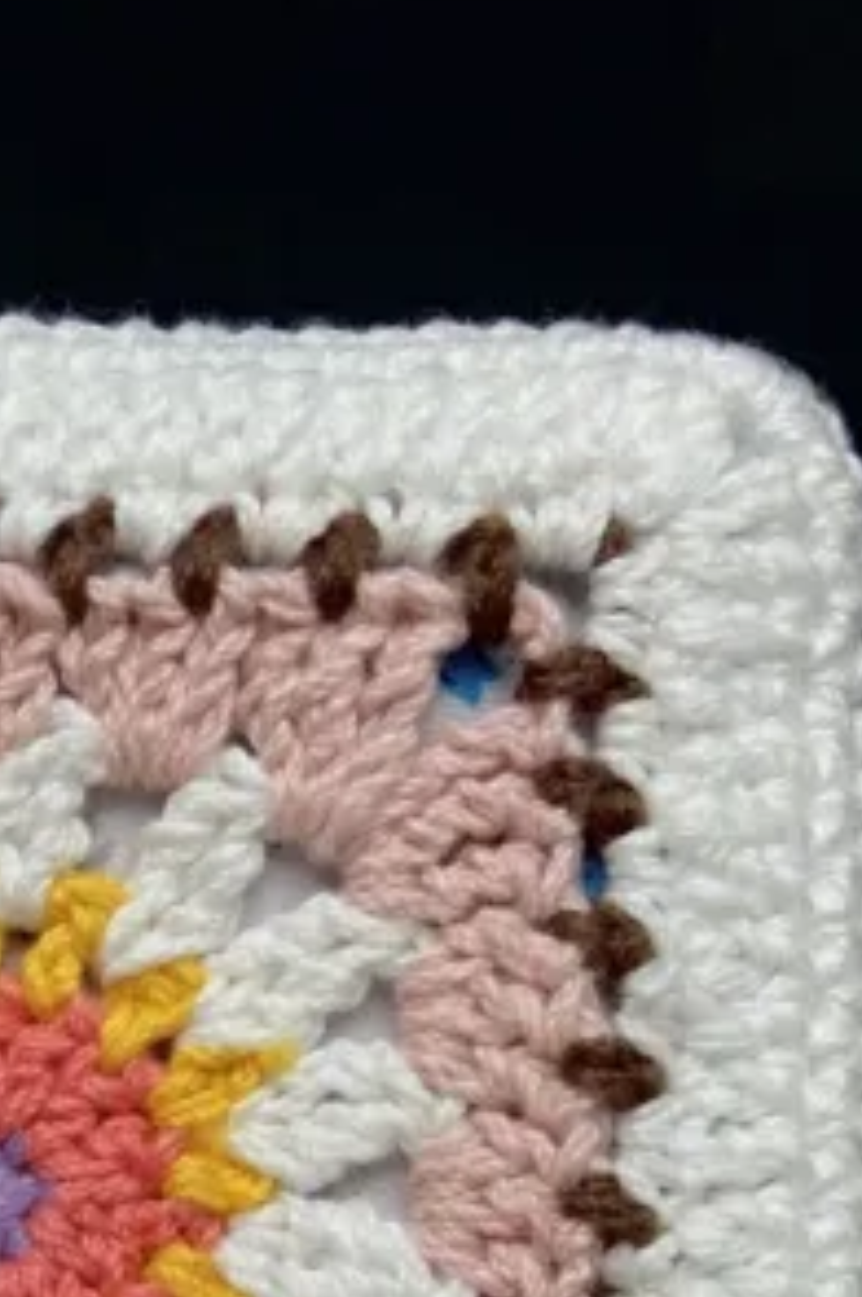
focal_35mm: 94
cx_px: -317
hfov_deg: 13.9
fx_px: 3384
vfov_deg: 19.7
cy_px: 1759
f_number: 1.8
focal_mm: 4.25
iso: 32
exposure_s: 1/174
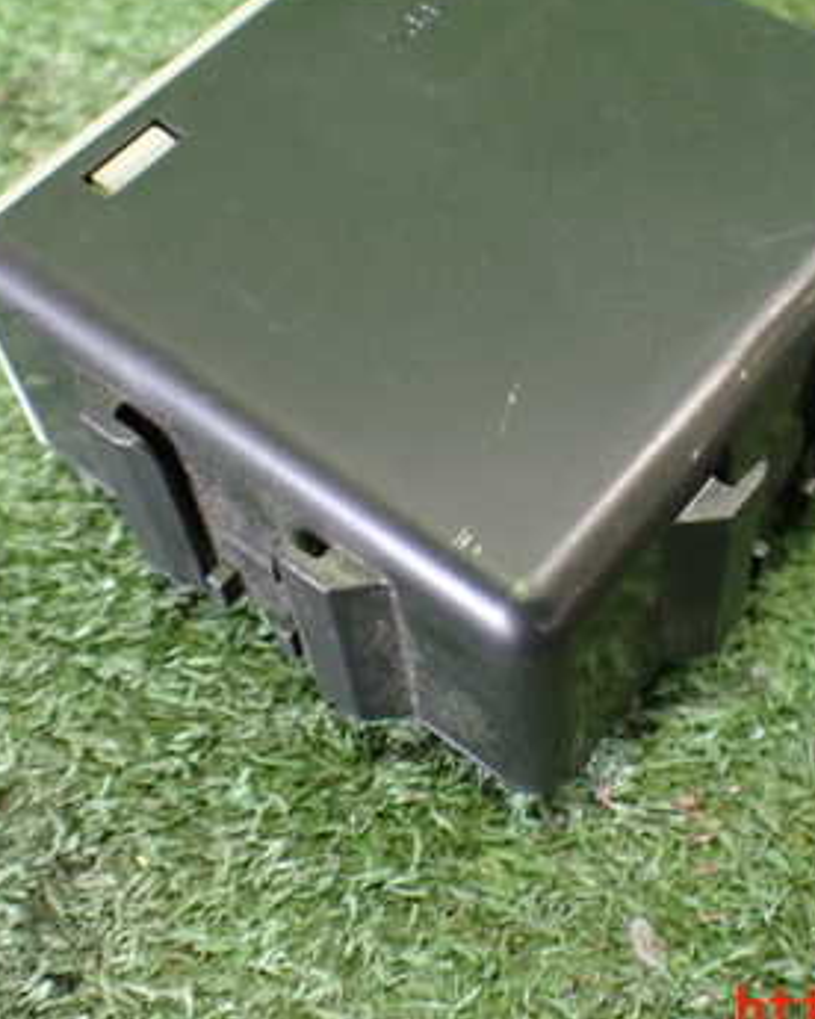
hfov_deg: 29.6
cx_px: 517
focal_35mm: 51
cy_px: 387
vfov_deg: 36.5
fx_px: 1538
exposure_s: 1/40
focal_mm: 5.4
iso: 800
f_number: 2.3
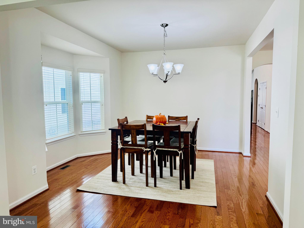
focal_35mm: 24
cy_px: 114
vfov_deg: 56.8
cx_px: 152
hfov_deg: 71.6
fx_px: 211
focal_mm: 6.76
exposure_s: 1/167
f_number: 1.78
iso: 100
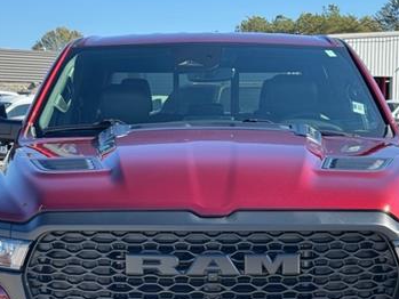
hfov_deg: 22.2
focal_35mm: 88
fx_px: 1015
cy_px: 258
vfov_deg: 16.6
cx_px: 212
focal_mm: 6.76
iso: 64
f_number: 1.78
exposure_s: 1/832
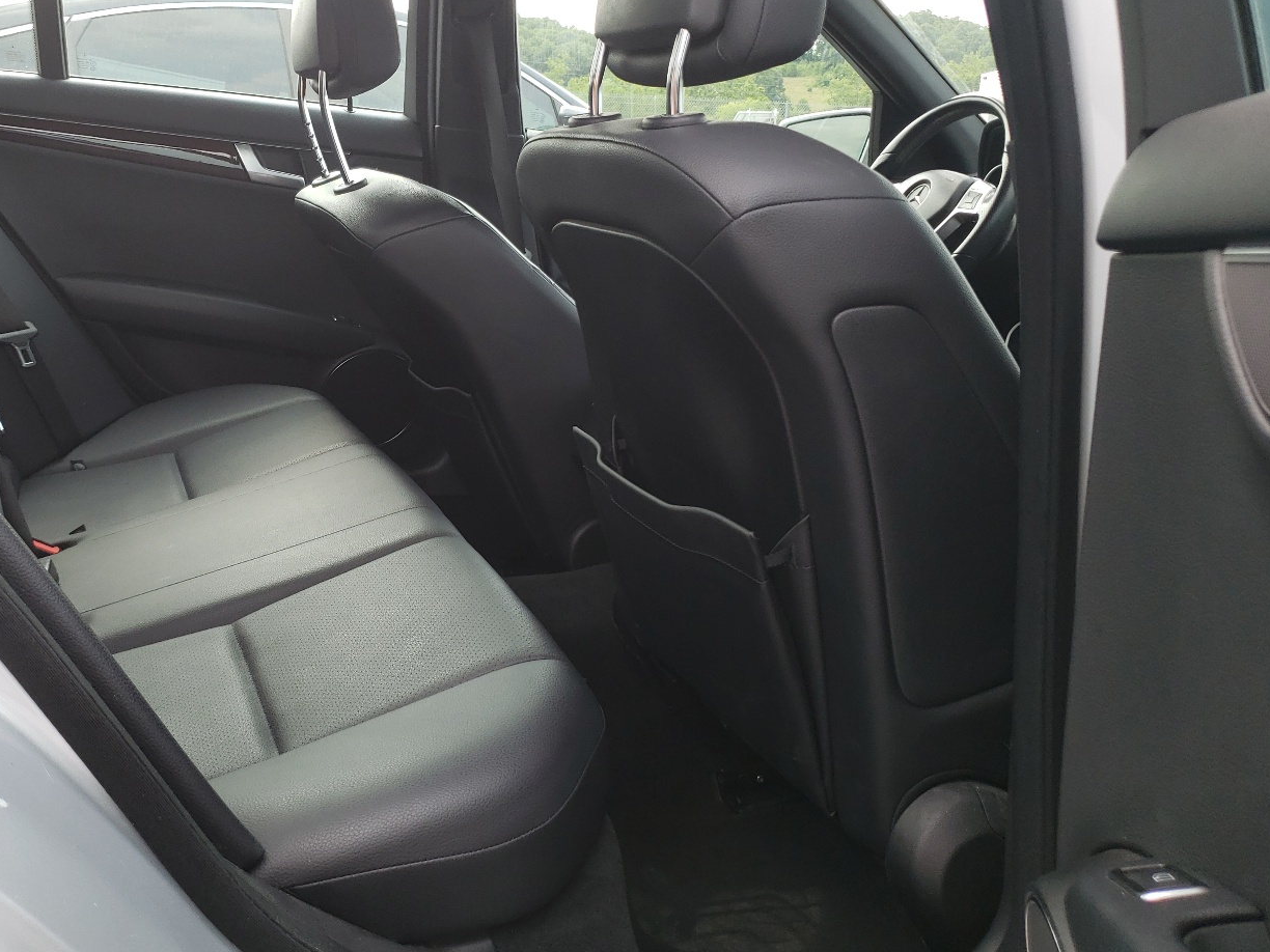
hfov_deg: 53.2
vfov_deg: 41.5
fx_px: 1247
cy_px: 363
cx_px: 461
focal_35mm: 34
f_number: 1.5
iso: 50
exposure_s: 1/345
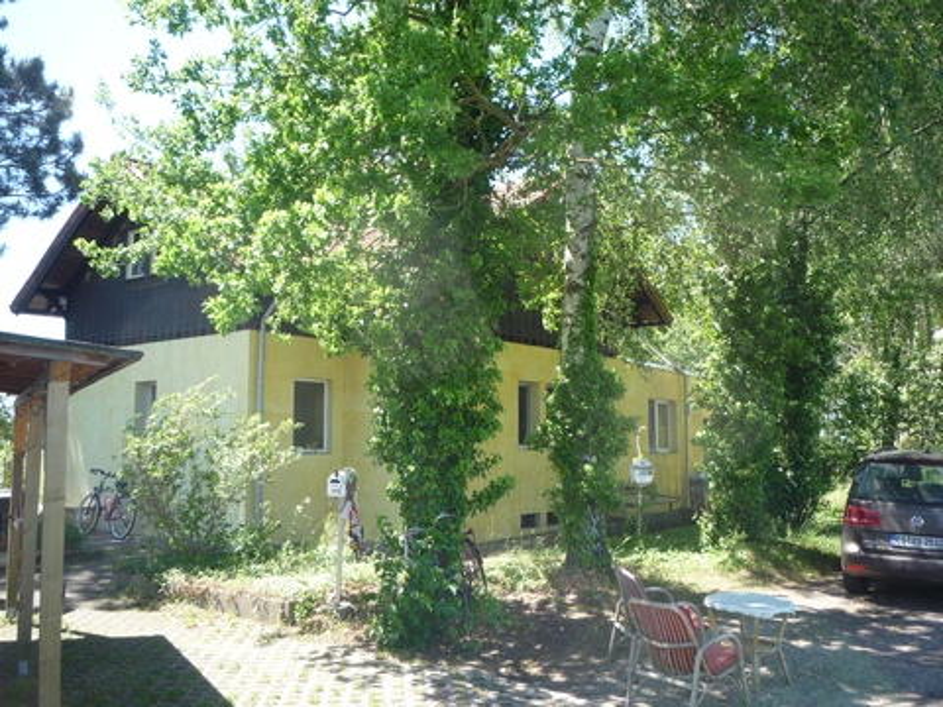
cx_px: 472
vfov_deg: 44.2
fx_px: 872
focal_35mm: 32
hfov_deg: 56.8
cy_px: 354
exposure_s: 1/100
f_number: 4
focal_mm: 5.2
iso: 100
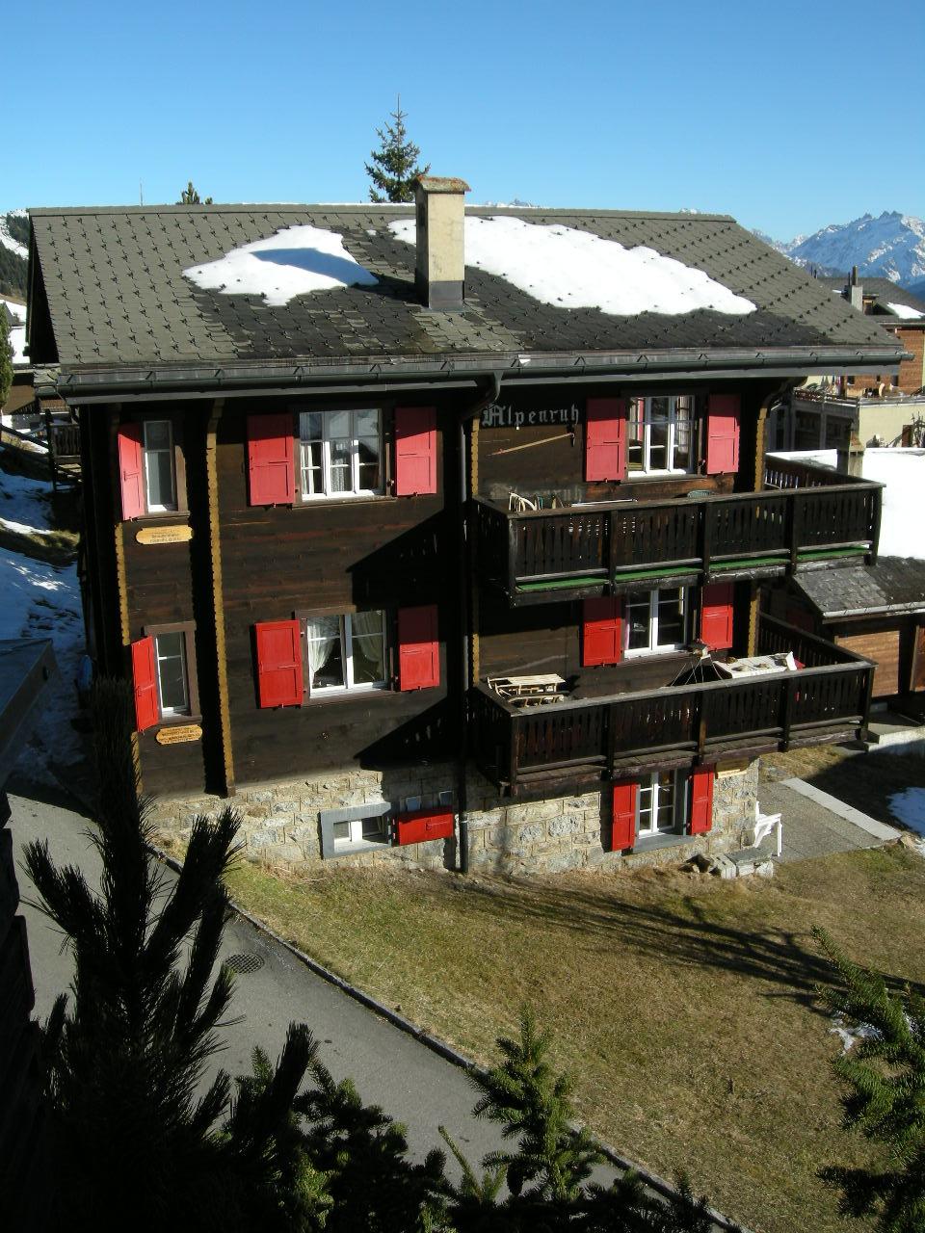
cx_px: 462
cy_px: 616
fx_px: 1283
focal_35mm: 36
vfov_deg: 51.4
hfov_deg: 39.7
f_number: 5.4
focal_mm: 7.5
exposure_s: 1/293
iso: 64
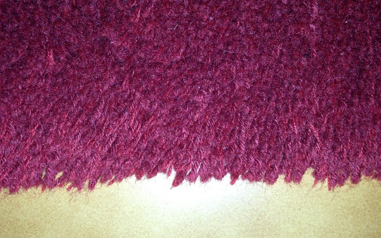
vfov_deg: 30.4
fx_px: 436
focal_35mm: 42
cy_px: 86
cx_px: 197
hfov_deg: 47.2
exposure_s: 1/16
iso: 64
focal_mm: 4.13
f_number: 2.4
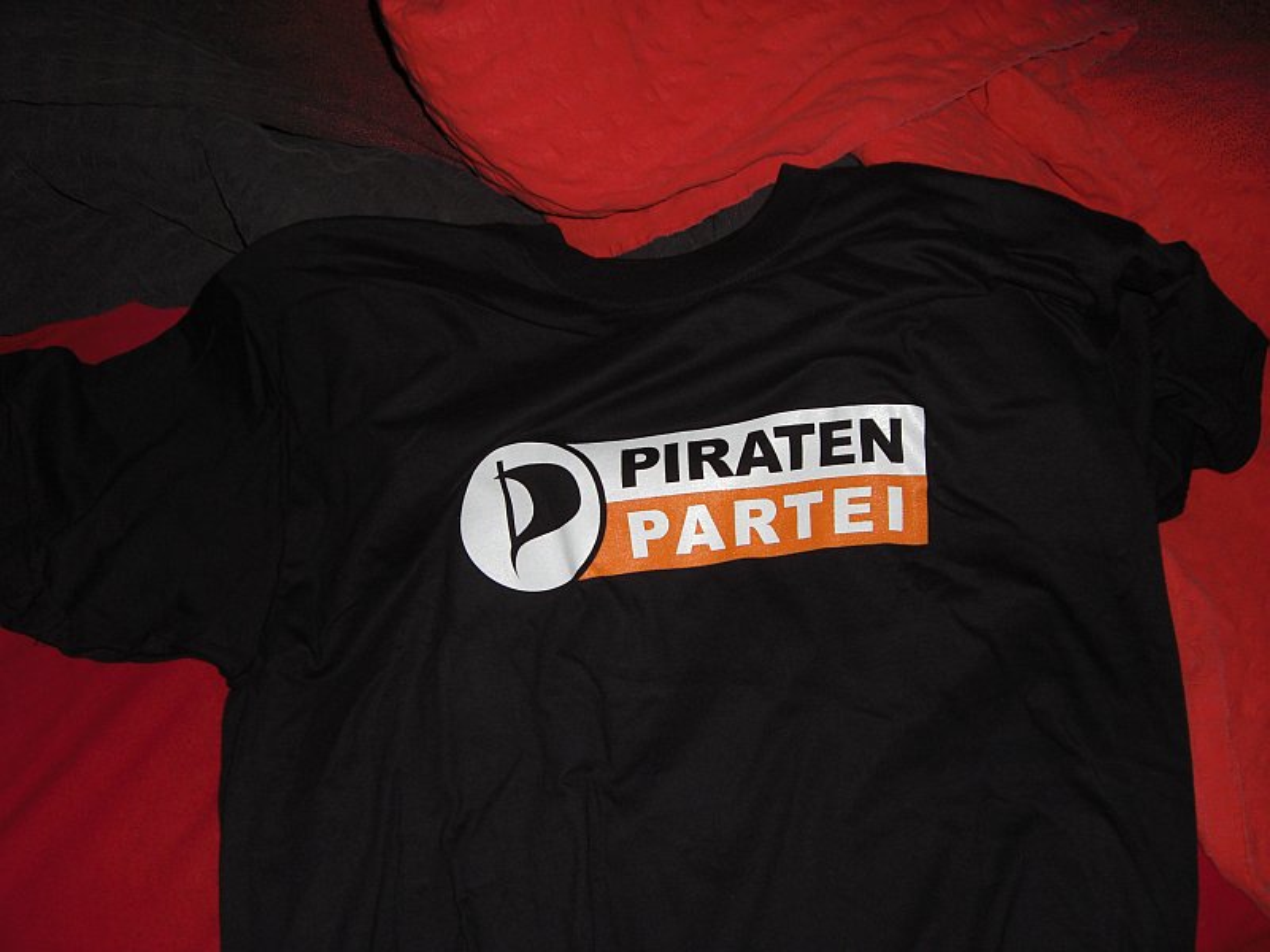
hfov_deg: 49.0
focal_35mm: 38
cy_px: 476
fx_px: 1394
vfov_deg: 37.7
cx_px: 635
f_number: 2.7
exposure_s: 1/60
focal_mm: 6.2
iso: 100
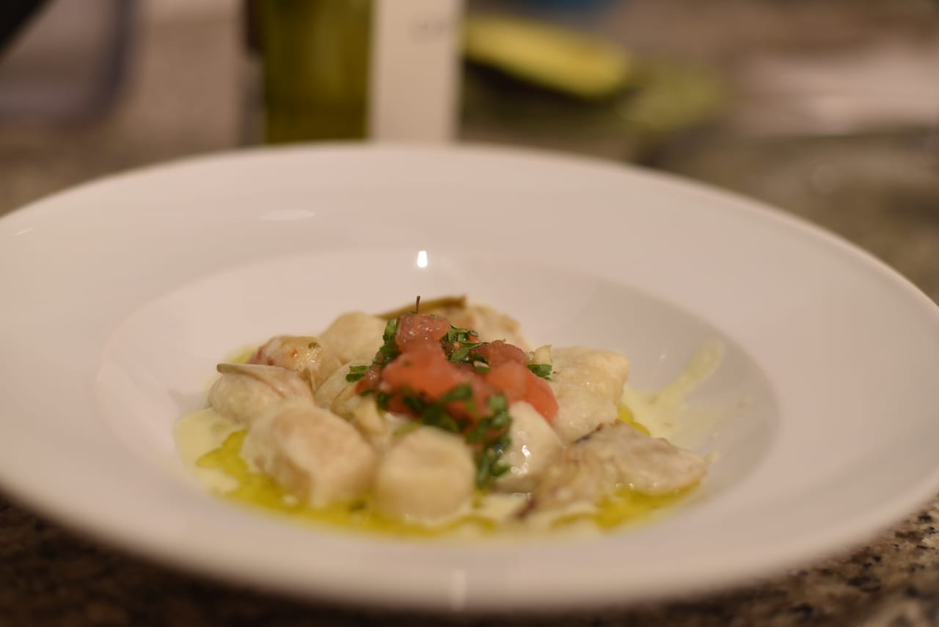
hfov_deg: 39.6
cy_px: 314
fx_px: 1304
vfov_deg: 27.0
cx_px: 470
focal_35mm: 50
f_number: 2.5
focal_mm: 50
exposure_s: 1/60
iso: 800
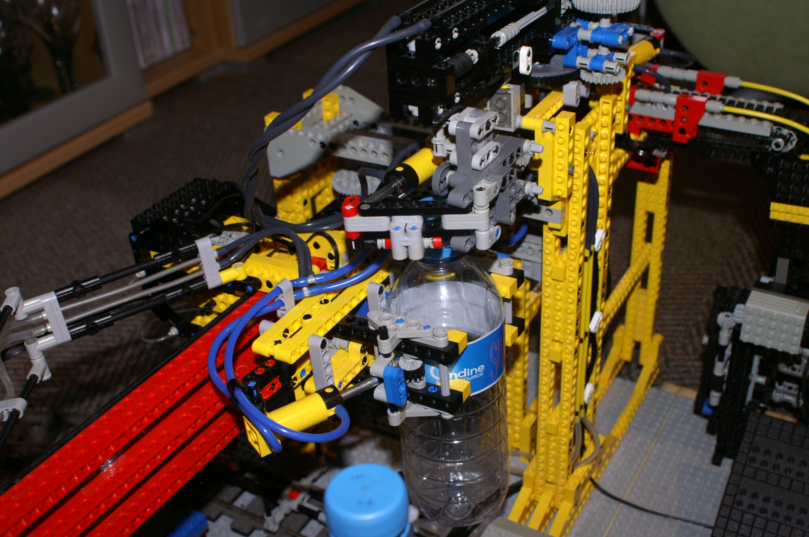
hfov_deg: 46.5
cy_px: 268
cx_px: 404
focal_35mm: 42
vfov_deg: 31.8
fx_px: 942
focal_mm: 28
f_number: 5.6
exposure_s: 1/60
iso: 400
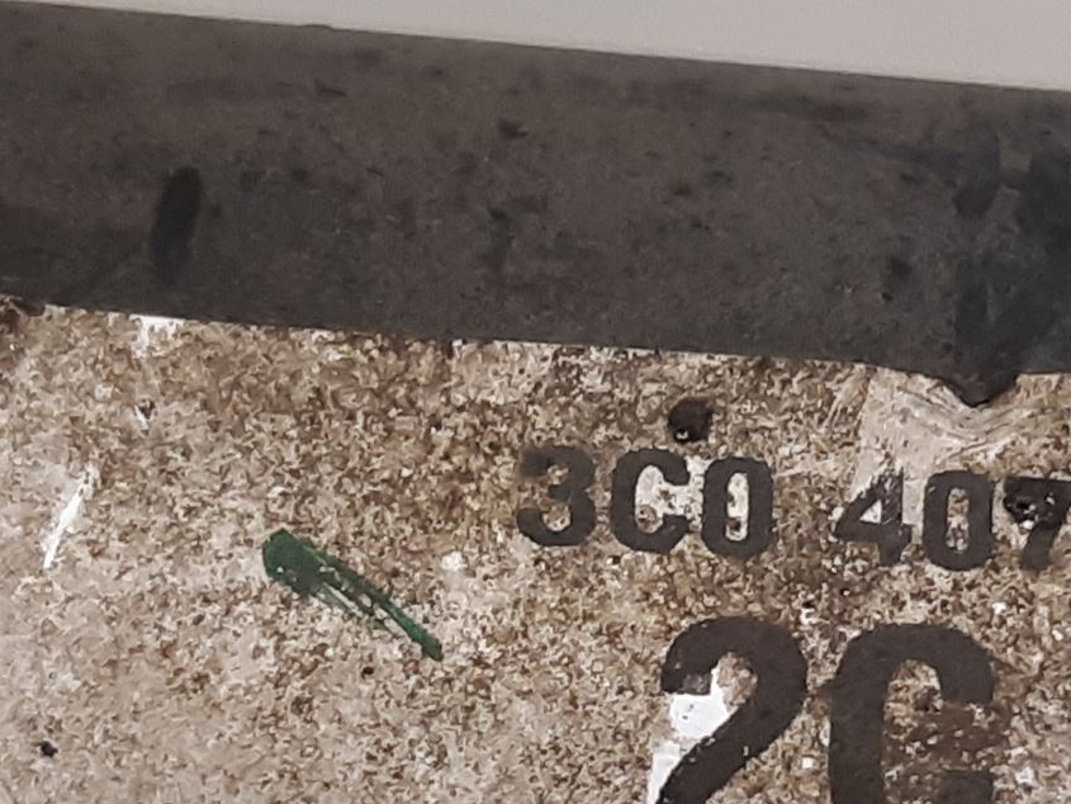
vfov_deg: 22.3
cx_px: 992
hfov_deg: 29.3
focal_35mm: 63
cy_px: 829
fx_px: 1949
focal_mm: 3.93
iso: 125
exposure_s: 1/50
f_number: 1.7
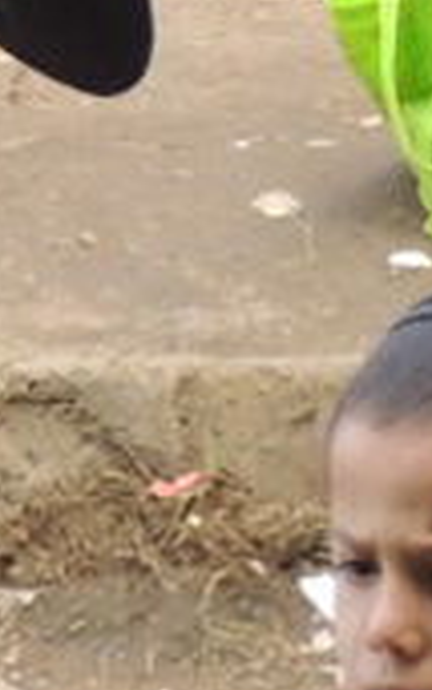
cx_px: 533
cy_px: 65
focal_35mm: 208
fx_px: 3915
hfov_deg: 6.3
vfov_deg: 10.0
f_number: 3
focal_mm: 4.3
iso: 400
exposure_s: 1/250
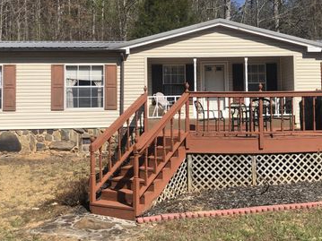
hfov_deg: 47.8
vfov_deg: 36.7
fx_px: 363
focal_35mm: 39
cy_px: 96
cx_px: 182
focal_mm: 4
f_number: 1.8
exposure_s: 1/2000
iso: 20
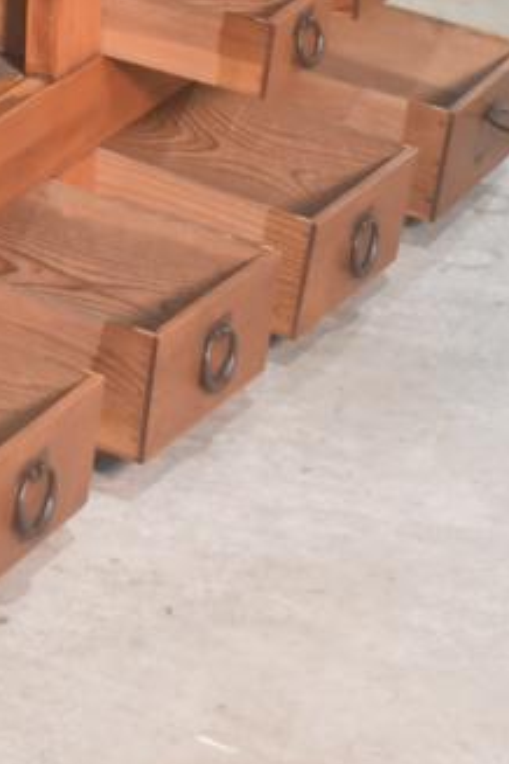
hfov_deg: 7.1
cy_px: 95
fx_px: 4008
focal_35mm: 189
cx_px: -278
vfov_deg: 10.8
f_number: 4.2
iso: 1800
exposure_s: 1/60
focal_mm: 38
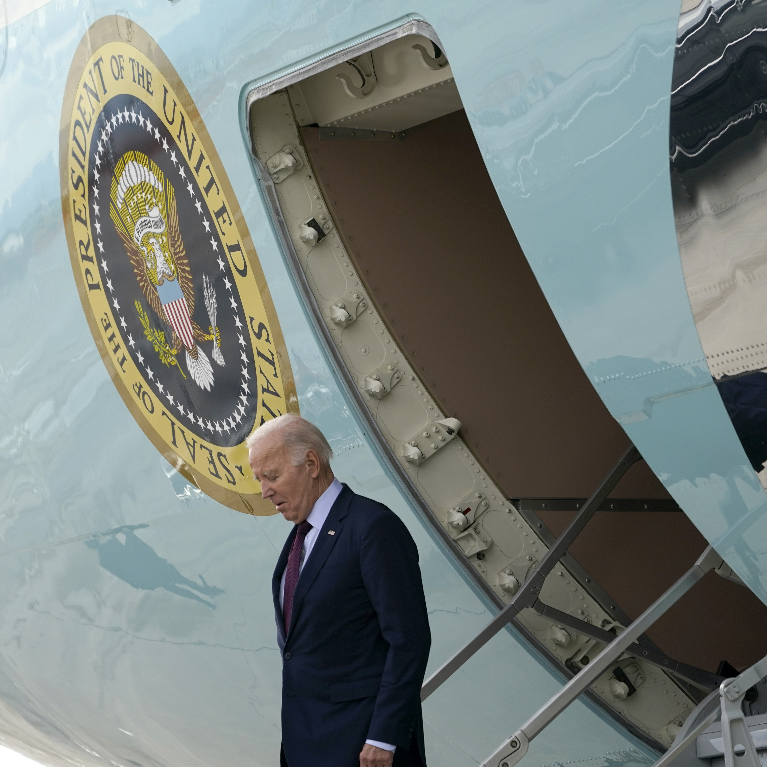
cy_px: 383
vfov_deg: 5.4
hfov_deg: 5.4
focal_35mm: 323
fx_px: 8097
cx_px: 358
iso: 320
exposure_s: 1/1000
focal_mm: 253
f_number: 5.6
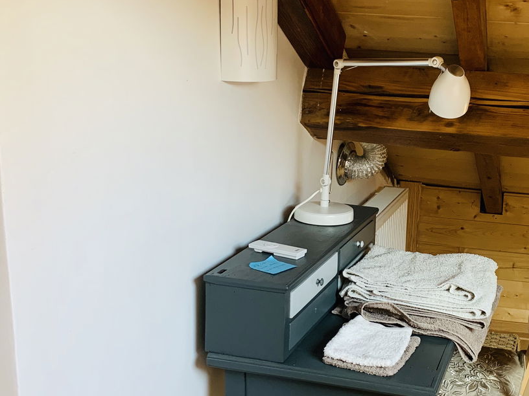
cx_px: 363
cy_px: 225
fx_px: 779
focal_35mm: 51
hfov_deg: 37.0
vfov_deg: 28.5
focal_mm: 4.25
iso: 100
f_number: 1.8
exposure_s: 1/60
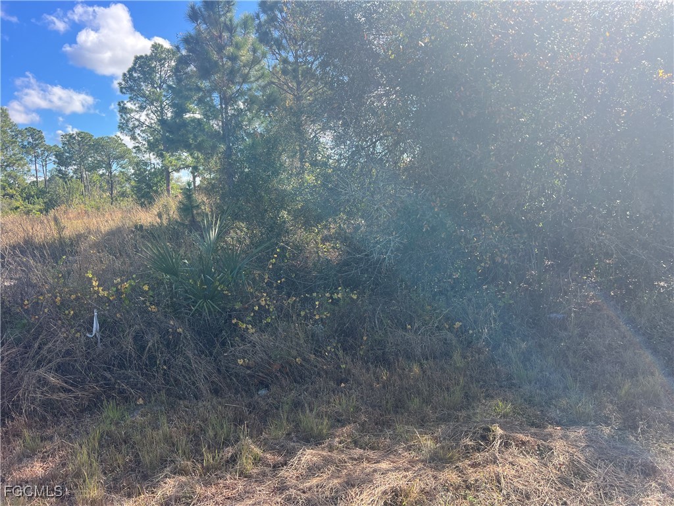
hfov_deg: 67.3
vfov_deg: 53.1
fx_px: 506
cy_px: 253
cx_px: 337
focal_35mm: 26
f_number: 1.5
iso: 50
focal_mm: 5.7
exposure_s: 1/1209
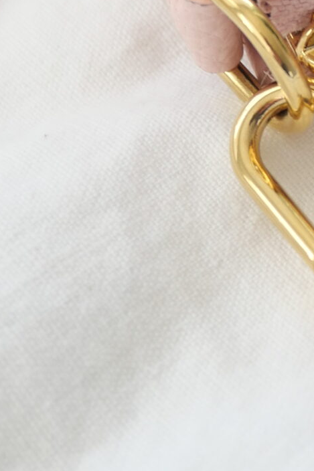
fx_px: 1584
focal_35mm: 121
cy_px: -90
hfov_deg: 10.7
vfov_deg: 16.3
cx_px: 549
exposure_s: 1/60
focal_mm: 16
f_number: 3.9
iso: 400
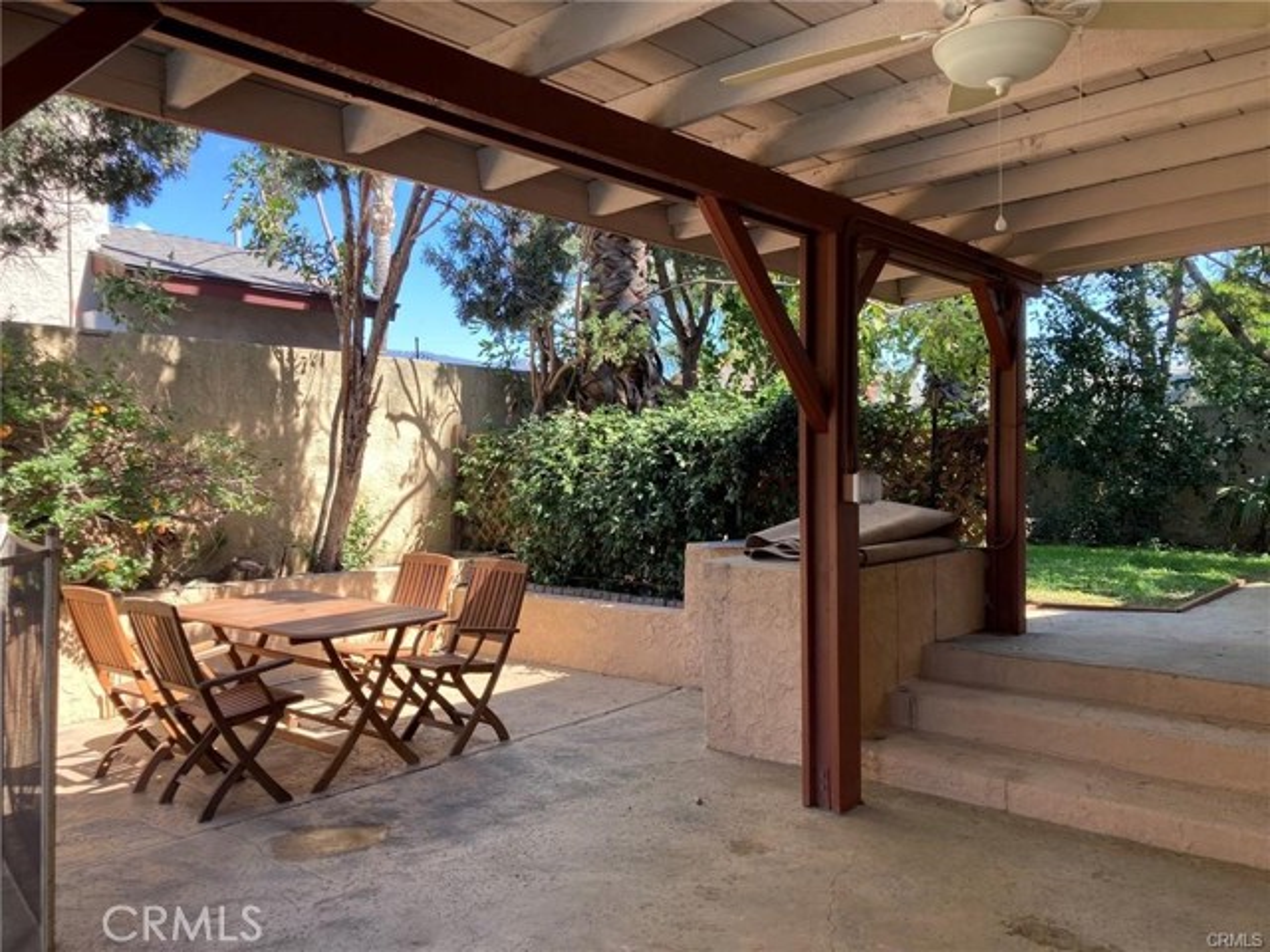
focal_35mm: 28
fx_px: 1027
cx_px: 635
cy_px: 476
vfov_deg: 49.7
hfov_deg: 63.4
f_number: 1.8
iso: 20
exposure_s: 1/189
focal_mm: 3.99
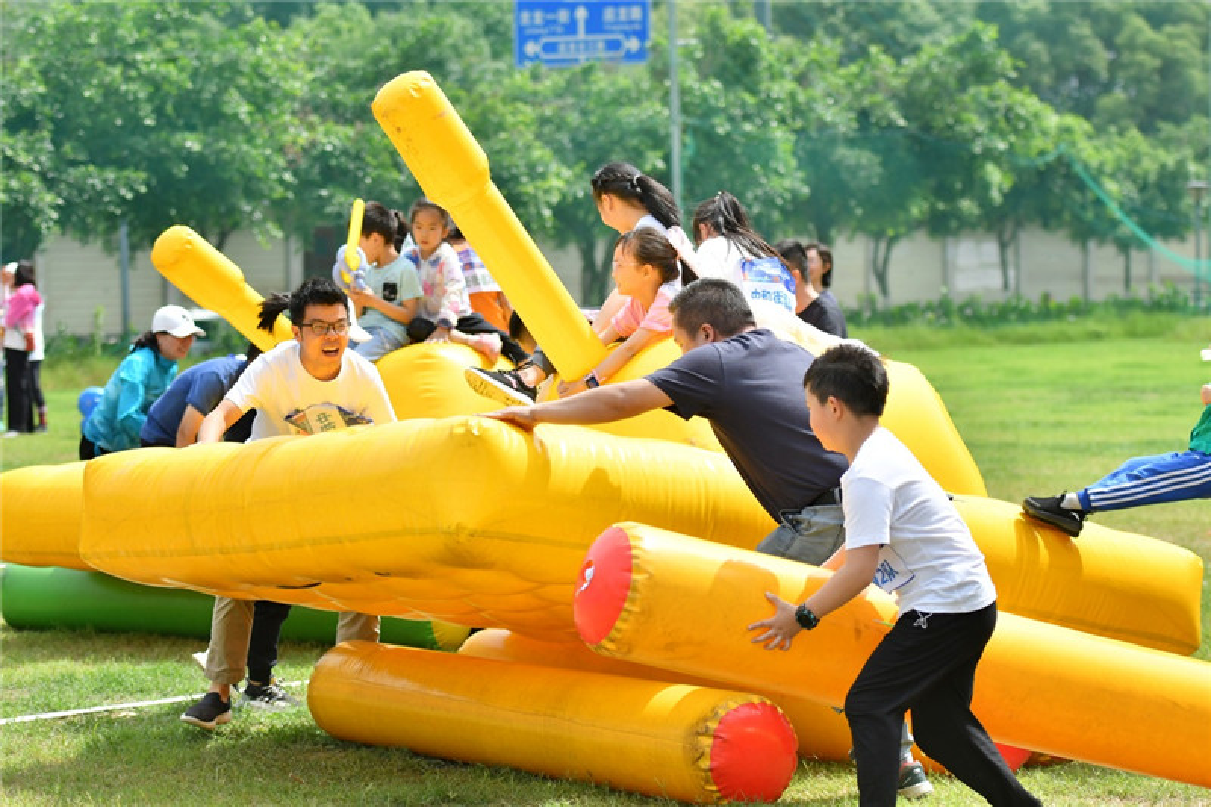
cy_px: 404
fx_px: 3531
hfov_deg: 19.5
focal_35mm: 105
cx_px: 606
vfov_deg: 13.0
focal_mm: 70
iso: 250
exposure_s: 1/5000
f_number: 2.8
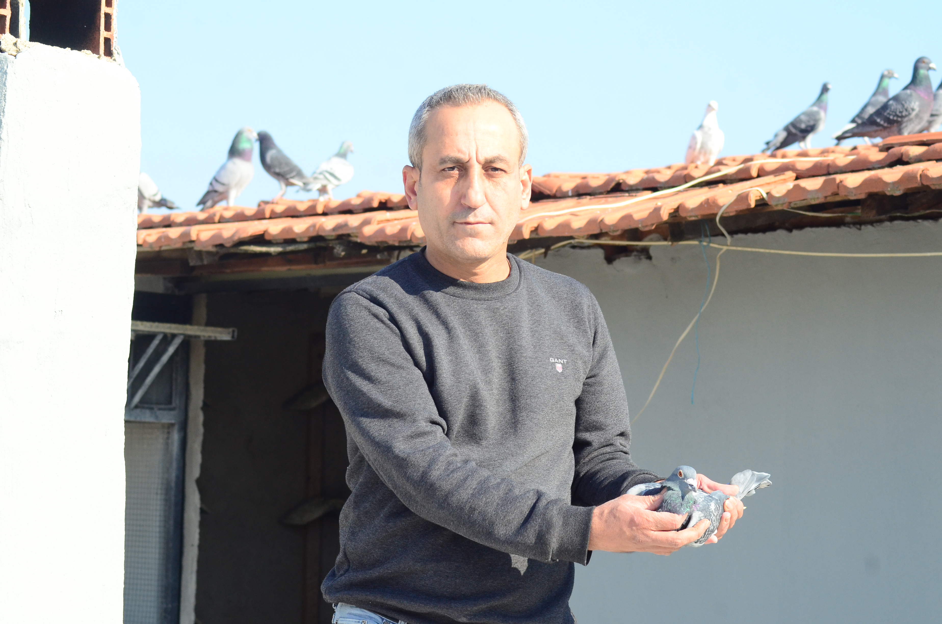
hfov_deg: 19.5
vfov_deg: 13.0
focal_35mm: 105
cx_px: 471
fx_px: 2742
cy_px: 312
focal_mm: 70
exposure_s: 1/800
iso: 800
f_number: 7.1
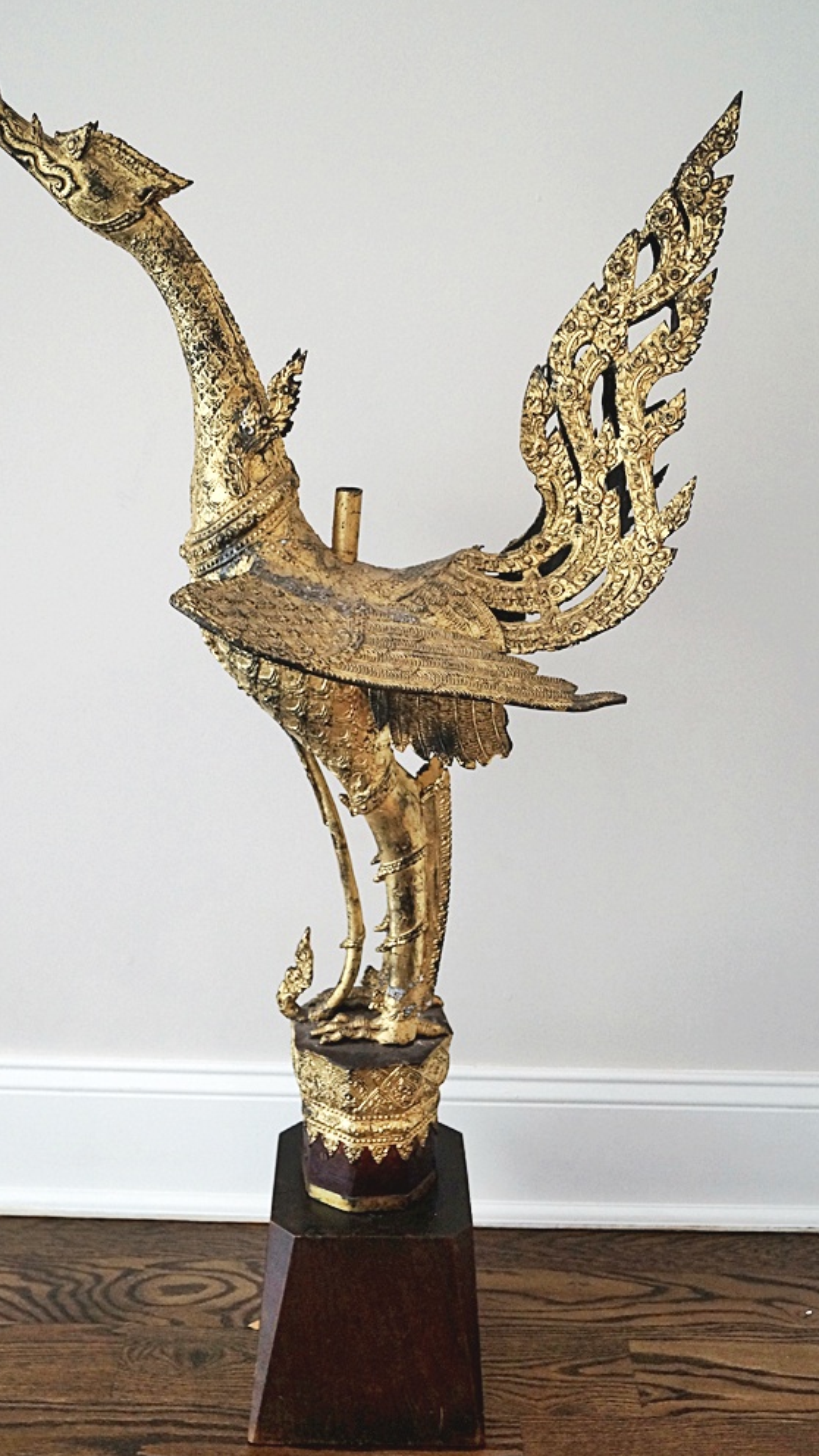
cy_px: 729
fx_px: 1467
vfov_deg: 52.8
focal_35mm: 38
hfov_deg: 31.2
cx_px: 371
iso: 1000
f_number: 4
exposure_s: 1/60
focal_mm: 24
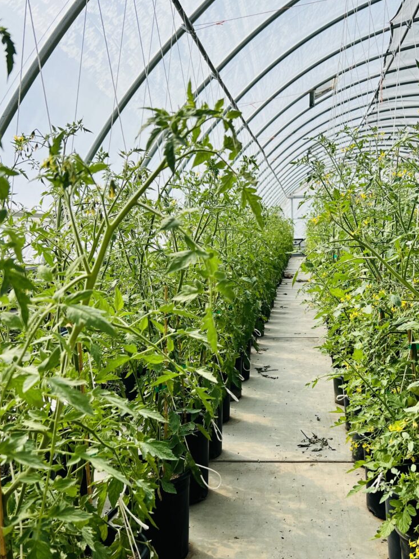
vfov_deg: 51.3
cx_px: 265
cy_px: 276
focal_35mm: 36
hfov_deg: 39.4
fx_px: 581
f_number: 1.5
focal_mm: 5.7
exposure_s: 1/6579
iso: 50
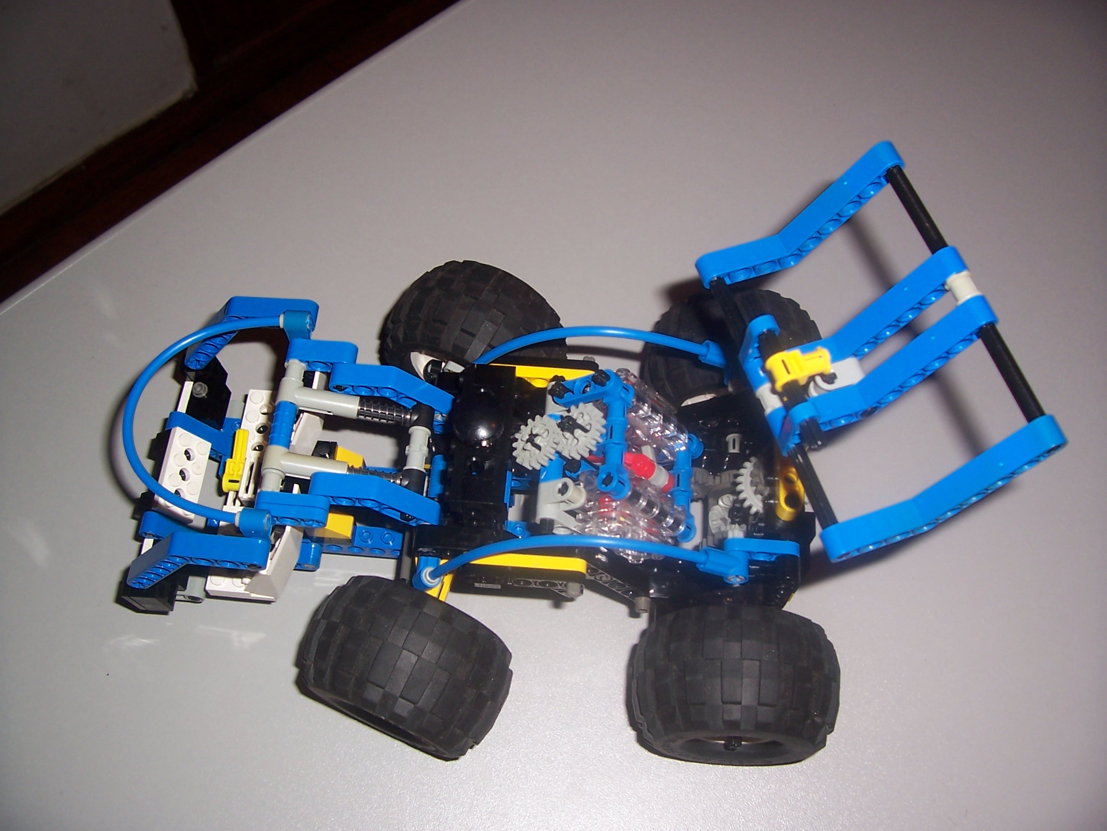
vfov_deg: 41.8
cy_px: 416
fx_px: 1087
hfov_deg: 54.0
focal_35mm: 34
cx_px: 554
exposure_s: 1/60
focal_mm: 5.6
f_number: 2.7
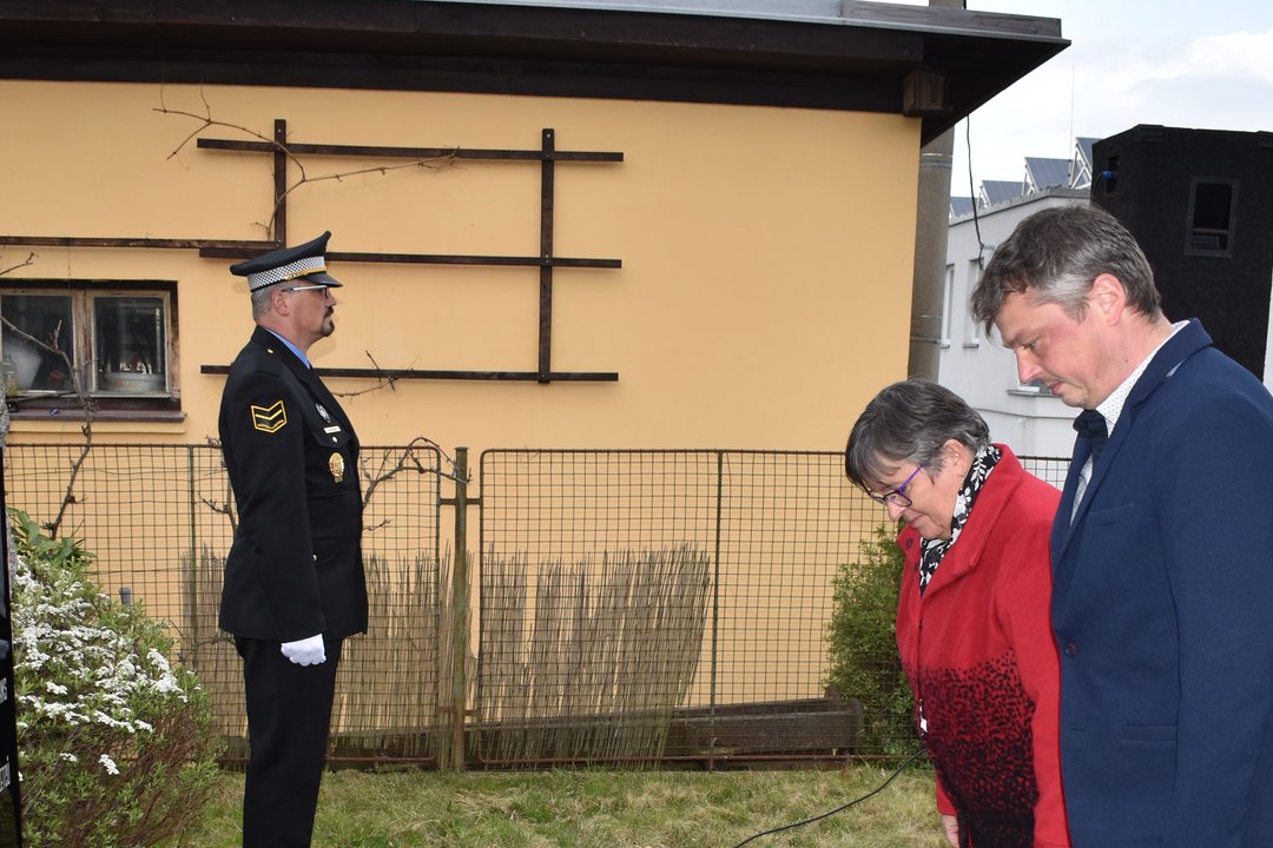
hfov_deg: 39.6
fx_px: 1768
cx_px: 585
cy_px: 780
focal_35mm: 50
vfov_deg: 26.0
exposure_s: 1/200
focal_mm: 18
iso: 100
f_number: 3.5
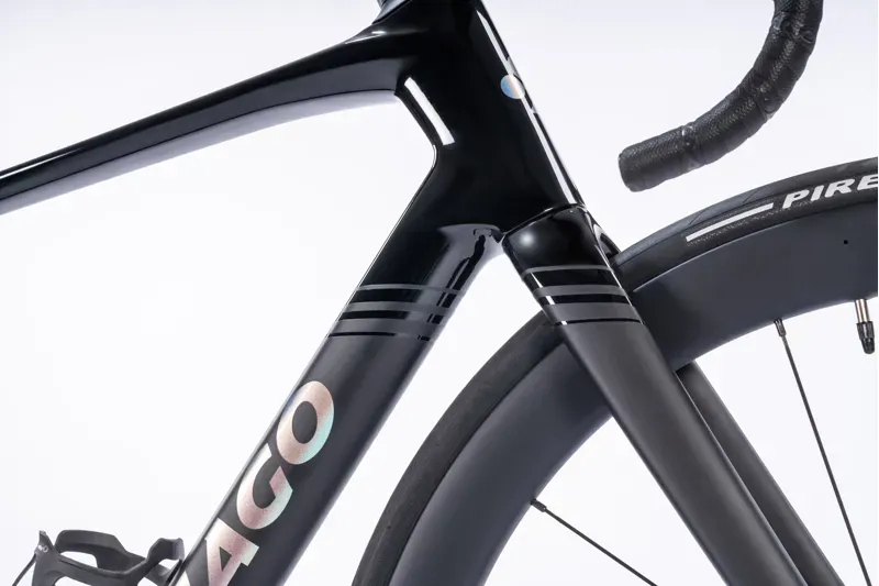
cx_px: 440
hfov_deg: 28.8
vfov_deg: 19.4
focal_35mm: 70
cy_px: 293
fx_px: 1709
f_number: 16
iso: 100
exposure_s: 1/160
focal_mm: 70
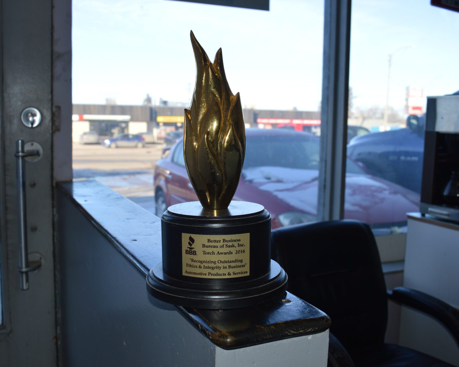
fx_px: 516
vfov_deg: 39.2
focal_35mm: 38
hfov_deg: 47.9
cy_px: 183
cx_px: 204
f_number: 6.3
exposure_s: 1/200
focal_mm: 22
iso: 100
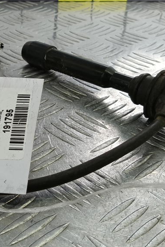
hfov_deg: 30.4
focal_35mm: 43
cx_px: 31
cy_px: 130
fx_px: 296
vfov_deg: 45.4
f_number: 1.6
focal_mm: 4.11
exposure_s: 1/100
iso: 116
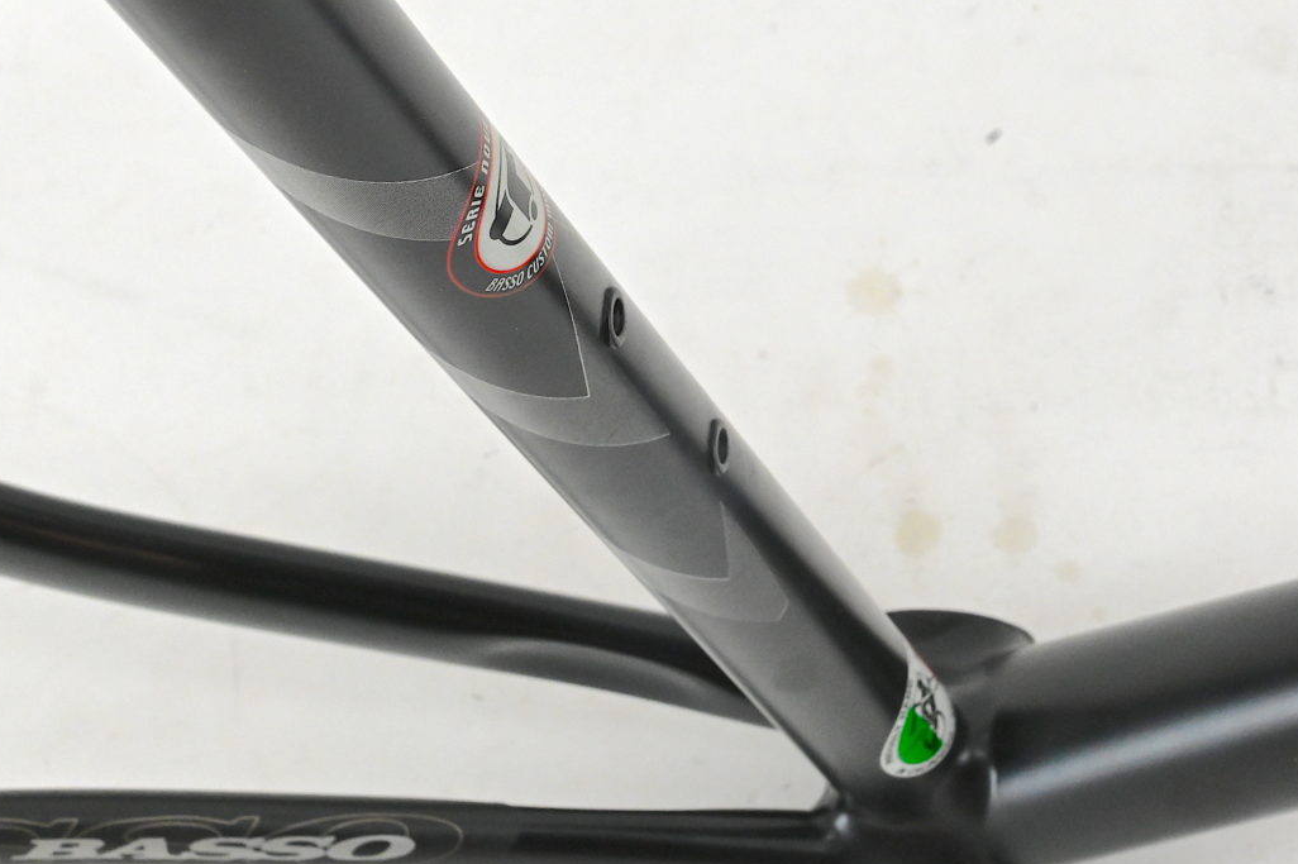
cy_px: 190
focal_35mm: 131
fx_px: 4721
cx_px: 669
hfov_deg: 15.7
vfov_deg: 10.4
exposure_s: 1/125
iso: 3200
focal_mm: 70
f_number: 18
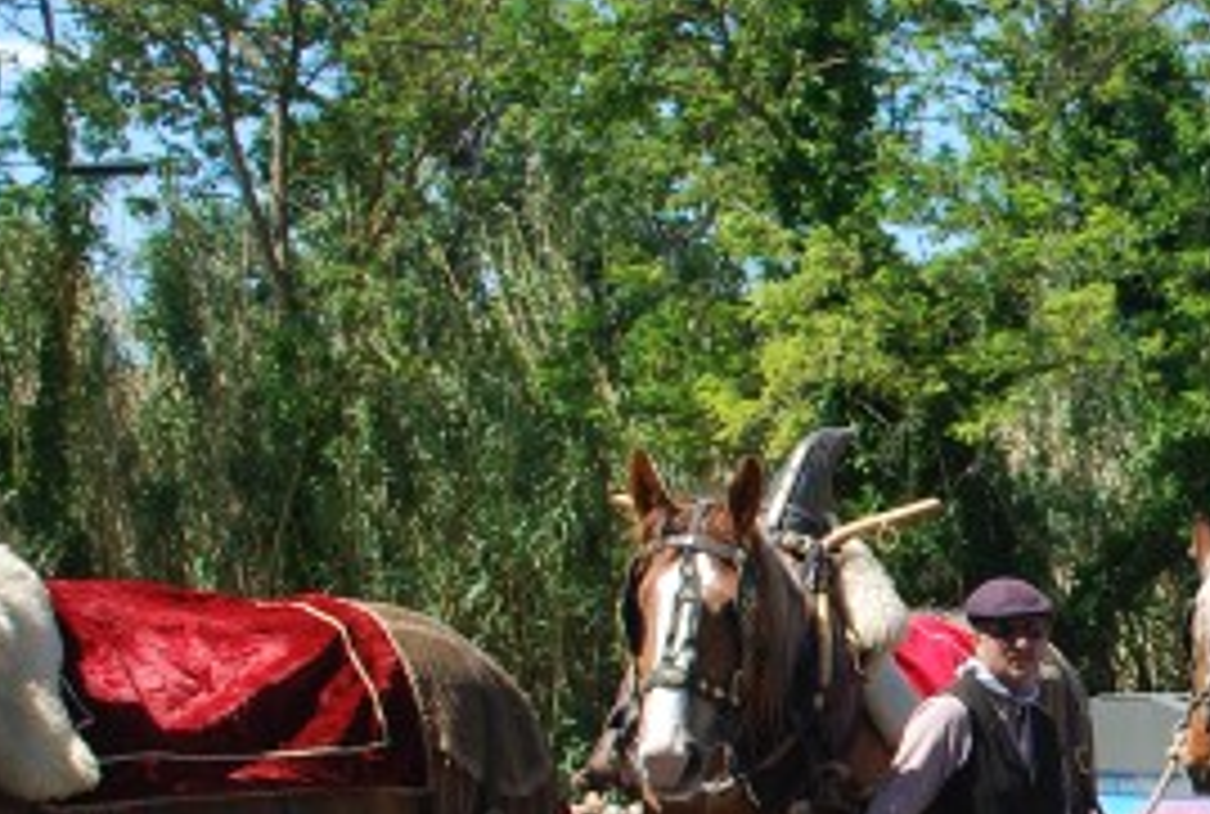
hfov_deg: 19.3
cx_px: 1520
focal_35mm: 98
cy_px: 672
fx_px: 3303
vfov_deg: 14.0
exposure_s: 1/160
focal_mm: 22
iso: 100
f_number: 6.3
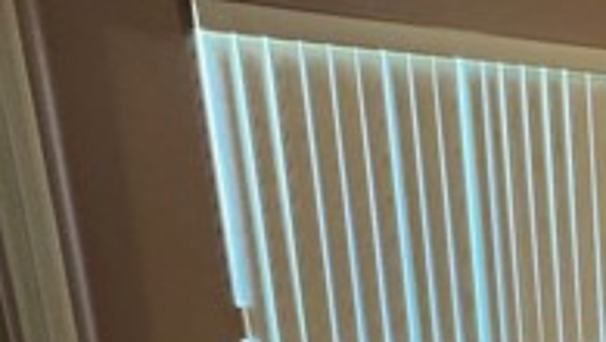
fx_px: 804
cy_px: 407
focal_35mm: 50
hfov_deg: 32.5
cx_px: 761
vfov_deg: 22.2
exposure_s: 1/60
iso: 400
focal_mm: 2.22
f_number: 2.2
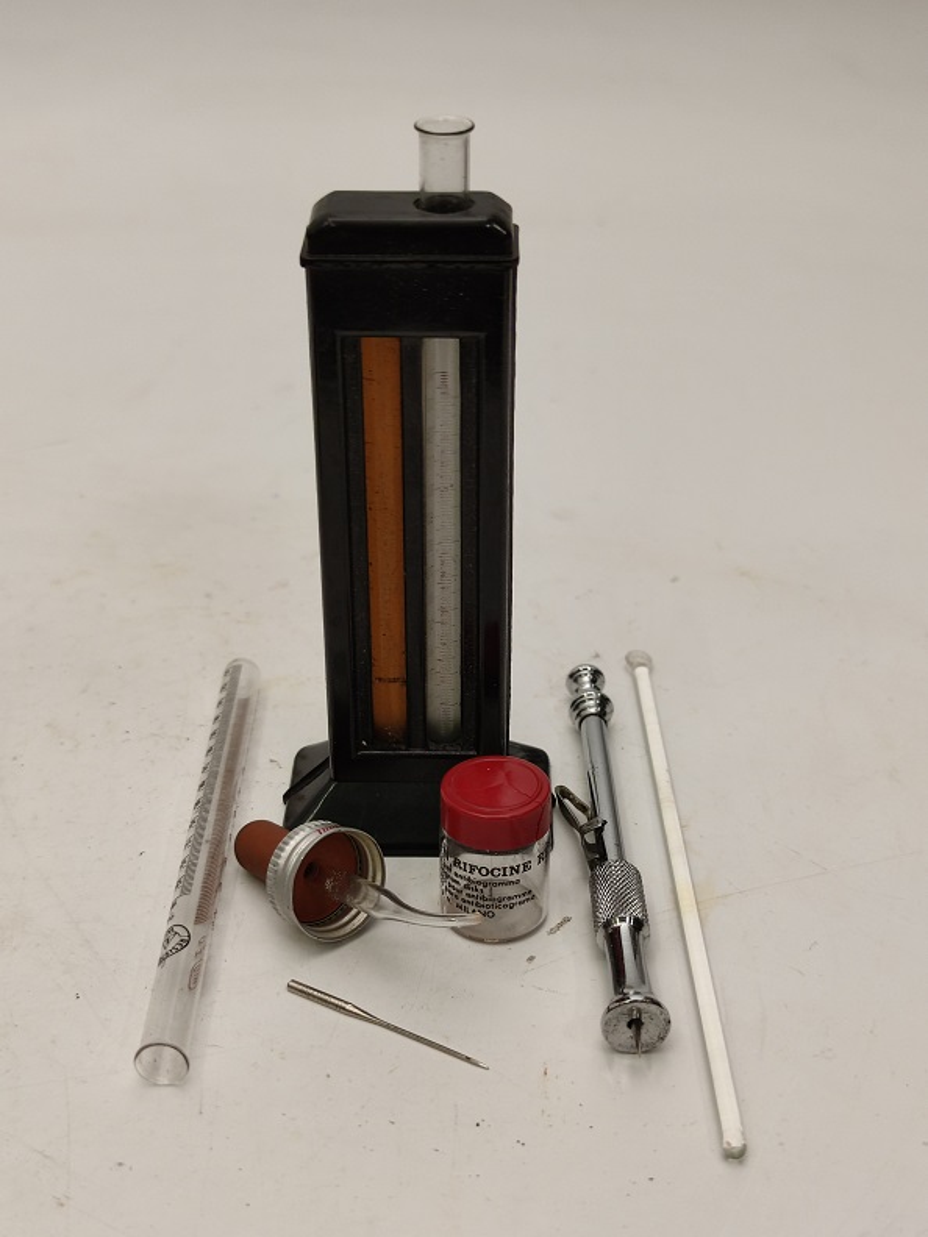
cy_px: 618
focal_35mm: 48
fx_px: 1716
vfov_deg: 39.7
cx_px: 464
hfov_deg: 30.3
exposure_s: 1/100
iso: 251
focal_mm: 6.72
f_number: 1.69
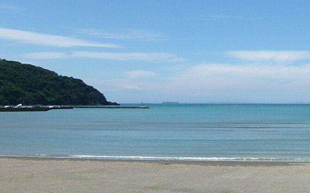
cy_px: 112
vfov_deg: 25.8
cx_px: 314
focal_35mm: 50
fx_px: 422
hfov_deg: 36.1
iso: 125
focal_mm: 3.7
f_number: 6
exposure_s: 1/500
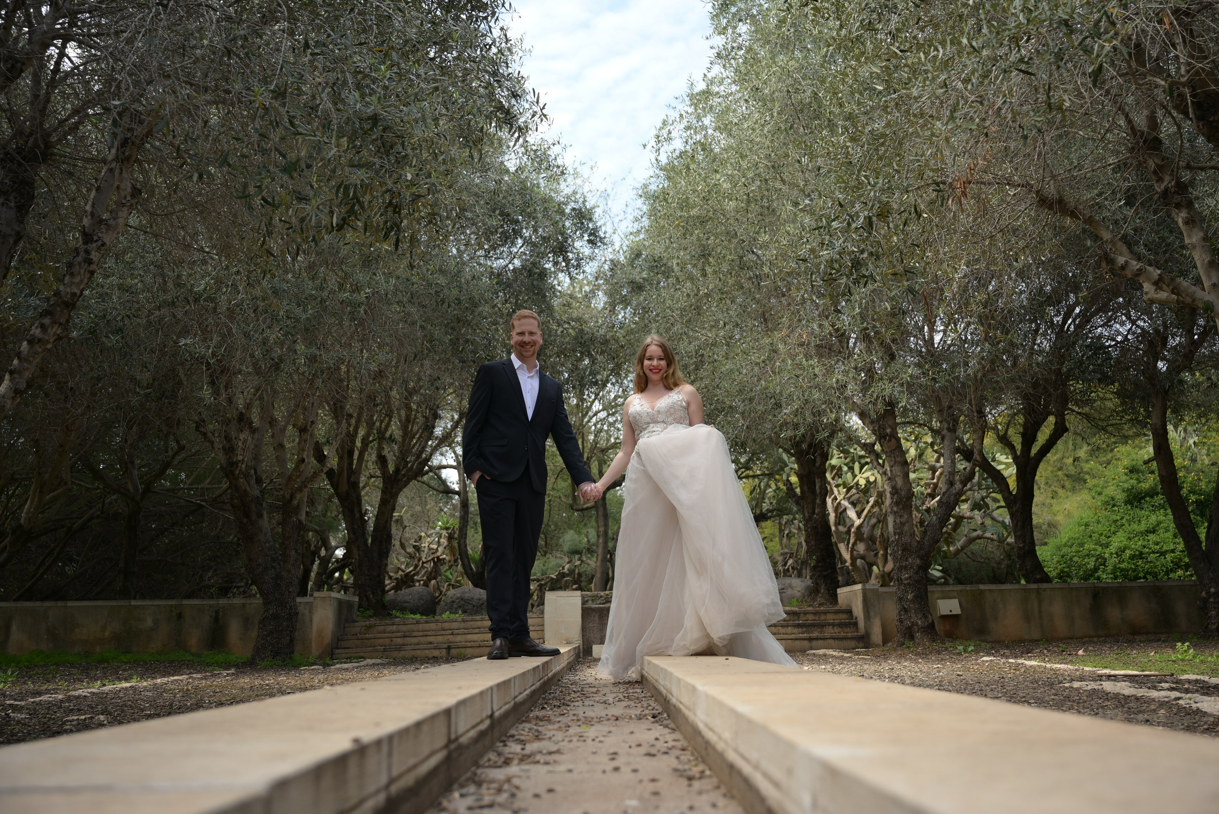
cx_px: 610
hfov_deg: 57.9
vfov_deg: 40.6
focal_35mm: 32
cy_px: 407
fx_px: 1101
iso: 125
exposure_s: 1/500
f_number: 3.5
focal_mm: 32.5
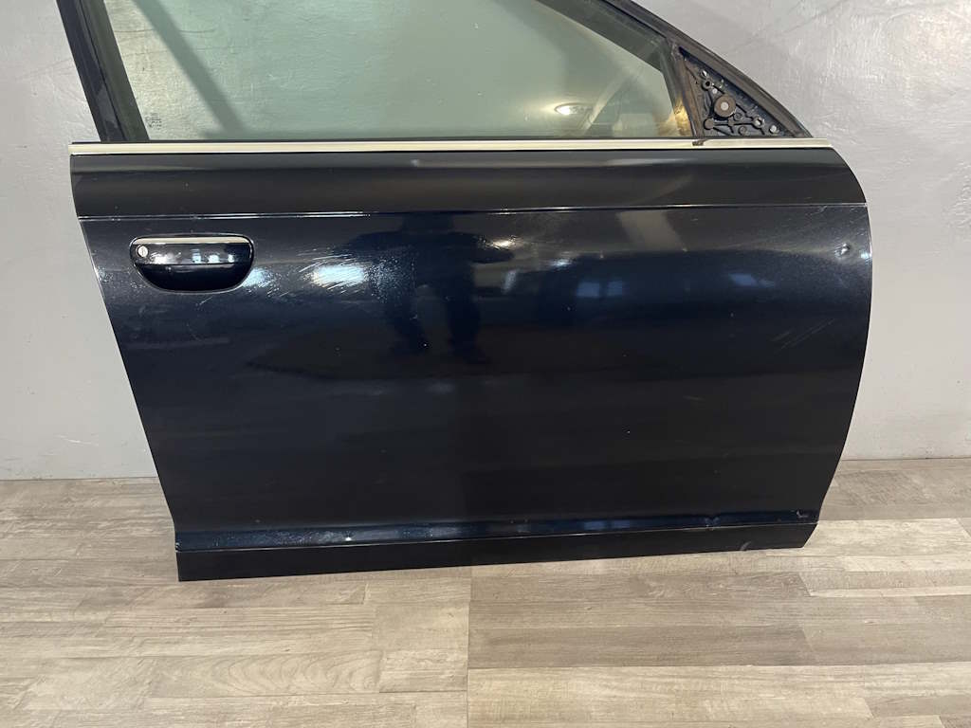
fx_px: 701
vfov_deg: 54.9
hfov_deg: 69.4
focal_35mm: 25
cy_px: 364
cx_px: 486
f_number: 1.6
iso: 250
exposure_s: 1/50
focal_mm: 5.1
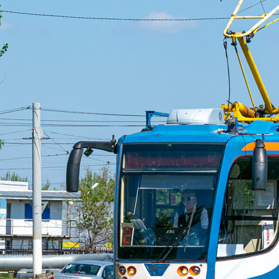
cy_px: 154
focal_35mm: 316
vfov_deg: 5.5
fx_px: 2882
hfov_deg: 5.5
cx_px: 312
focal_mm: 70
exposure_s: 1/800
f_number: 8
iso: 100
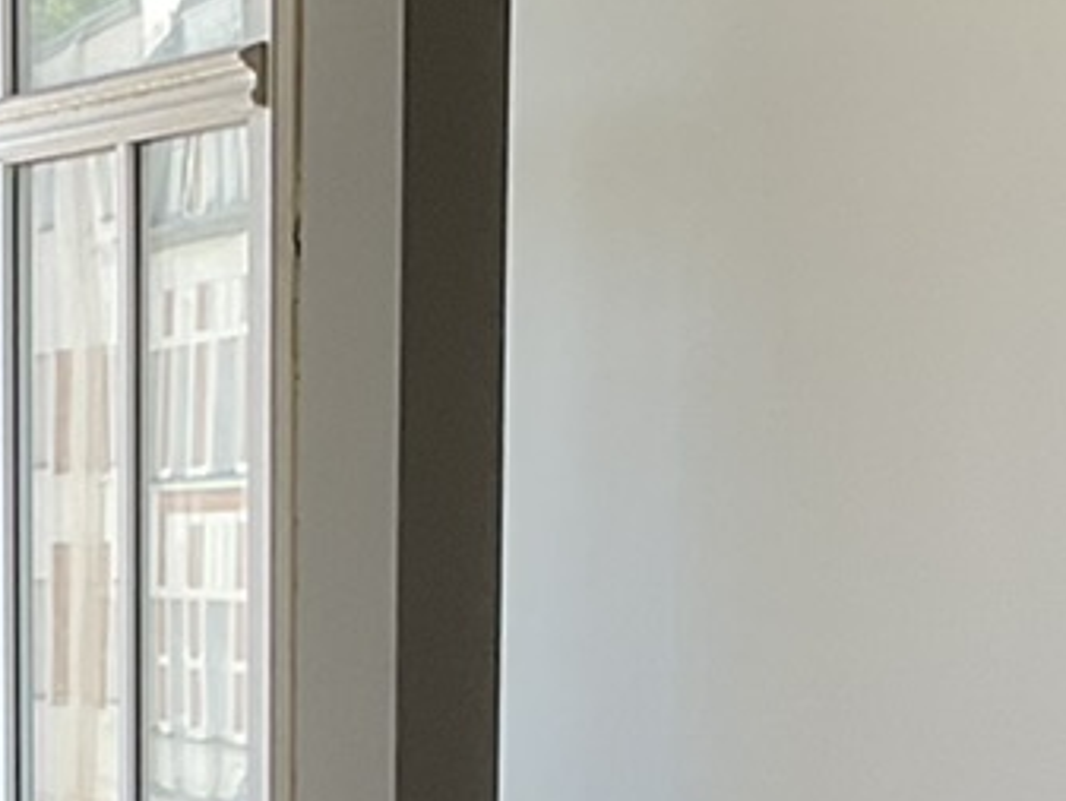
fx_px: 5422
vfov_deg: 8.2
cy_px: 1241
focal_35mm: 176
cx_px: -402
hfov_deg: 10.9
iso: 40
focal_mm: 3
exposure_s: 1/122
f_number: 1.8
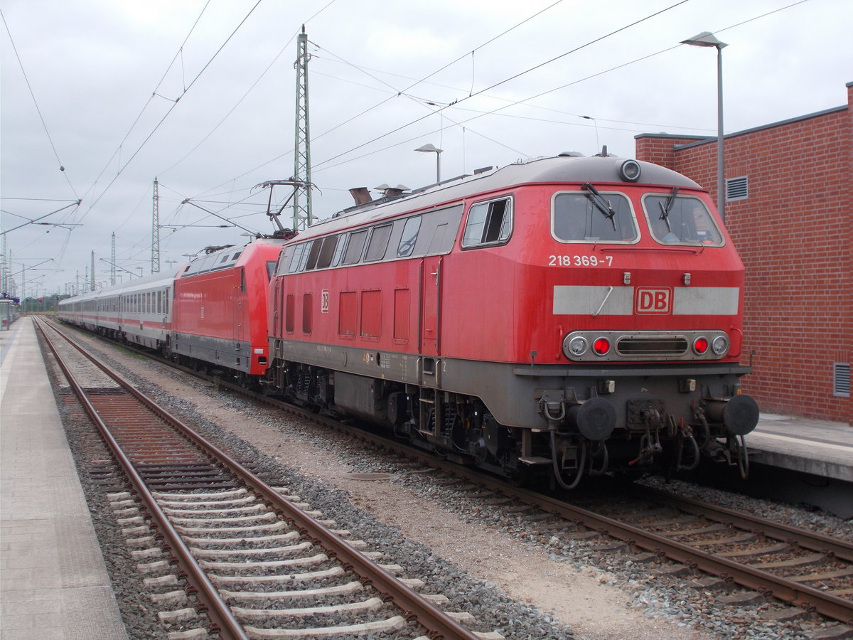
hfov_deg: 38.2
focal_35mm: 50
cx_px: 426
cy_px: 320
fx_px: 1232
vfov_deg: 29.1
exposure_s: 1/320
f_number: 4.5
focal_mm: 9
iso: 80
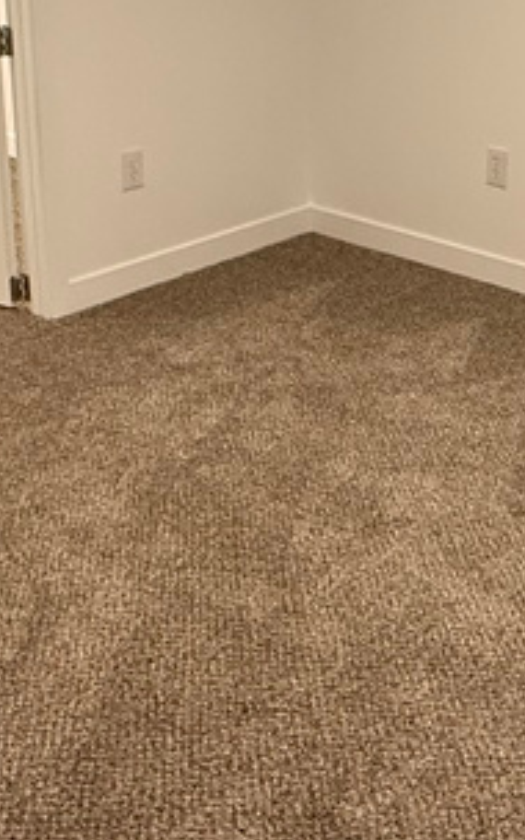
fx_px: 1145
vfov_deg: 38.6
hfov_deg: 25.6
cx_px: 379
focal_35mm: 50
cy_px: 152
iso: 200
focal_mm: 2.22
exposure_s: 1/120
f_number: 2.2
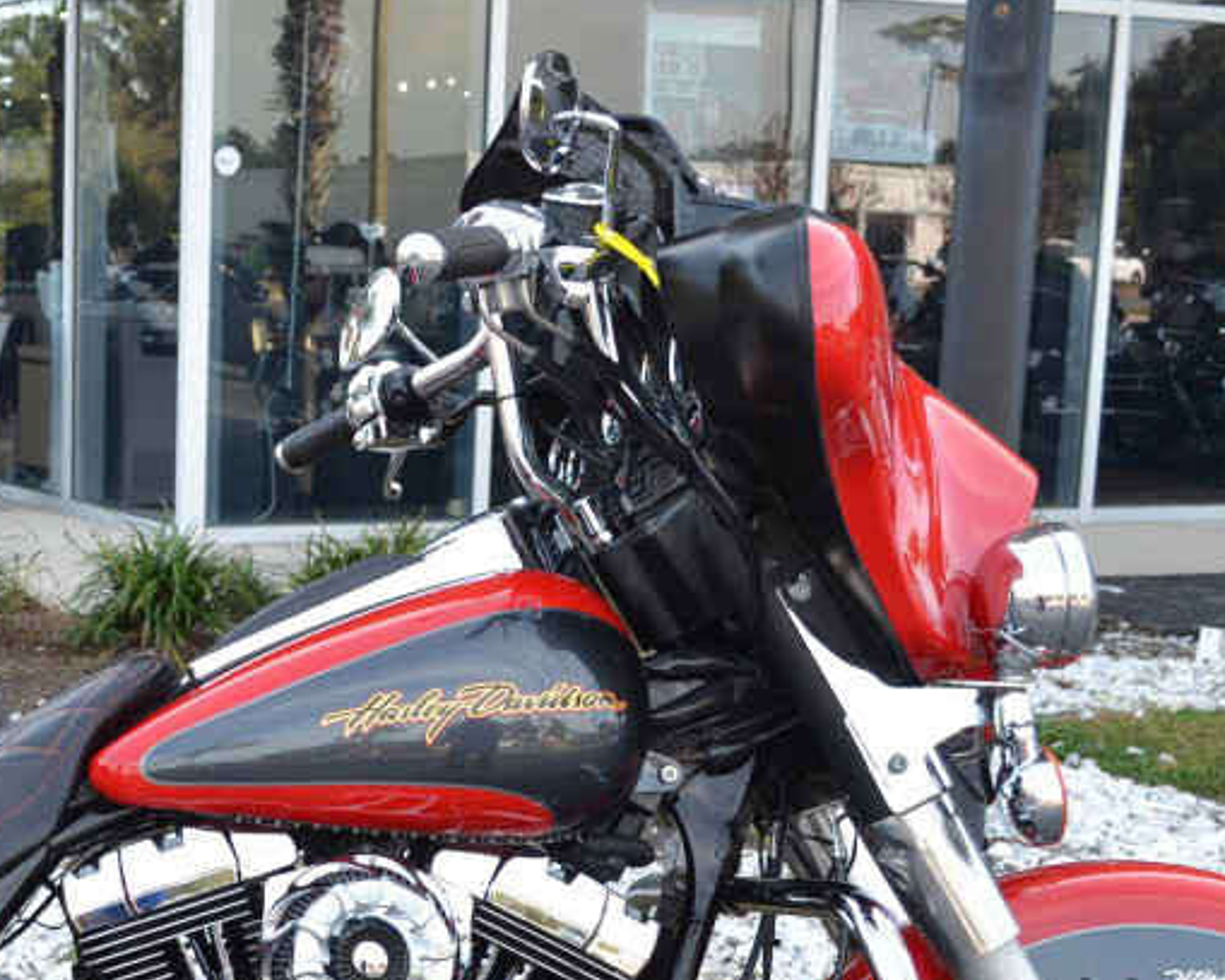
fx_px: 2646
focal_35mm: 73
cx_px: 79
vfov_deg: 20.7
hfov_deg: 25.1
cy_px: 804
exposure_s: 1/125
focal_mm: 22
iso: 140
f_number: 5.6
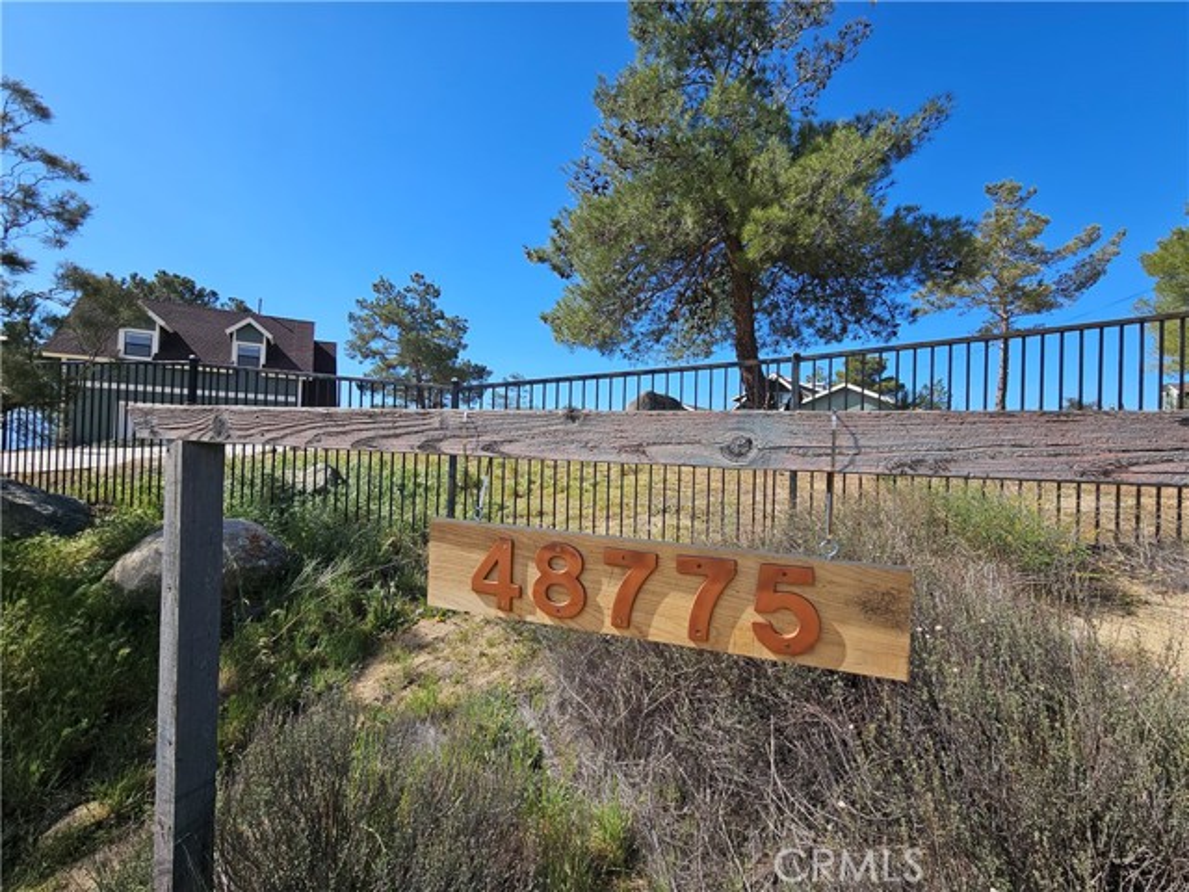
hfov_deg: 106.2
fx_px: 447
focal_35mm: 13
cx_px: 594
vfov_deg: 89.9
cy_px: 446
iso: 50
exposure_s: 1/1732
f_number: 2.2
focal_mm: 2.2
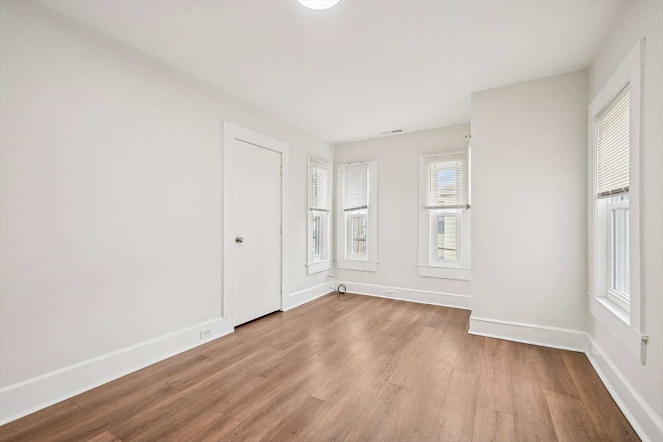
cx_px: 332
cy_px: 221
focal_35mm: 16
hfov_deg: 96.7
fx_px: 295
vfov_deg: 73.8
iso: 400
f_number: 8
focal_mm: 16
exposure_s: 1/25
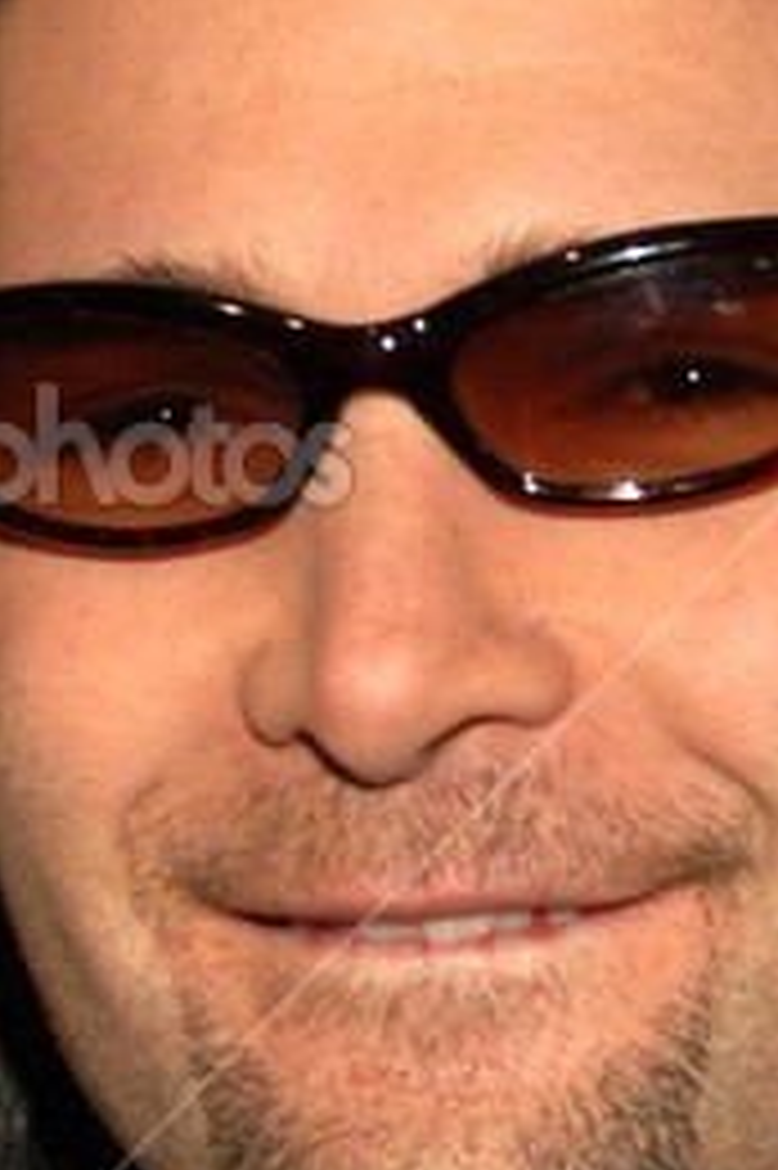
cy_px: 1357
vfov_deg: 6.9
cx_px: -63
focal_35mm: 295
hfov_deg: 4.6
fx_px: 9575
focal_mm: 50
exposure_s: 1/250
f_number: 5.6
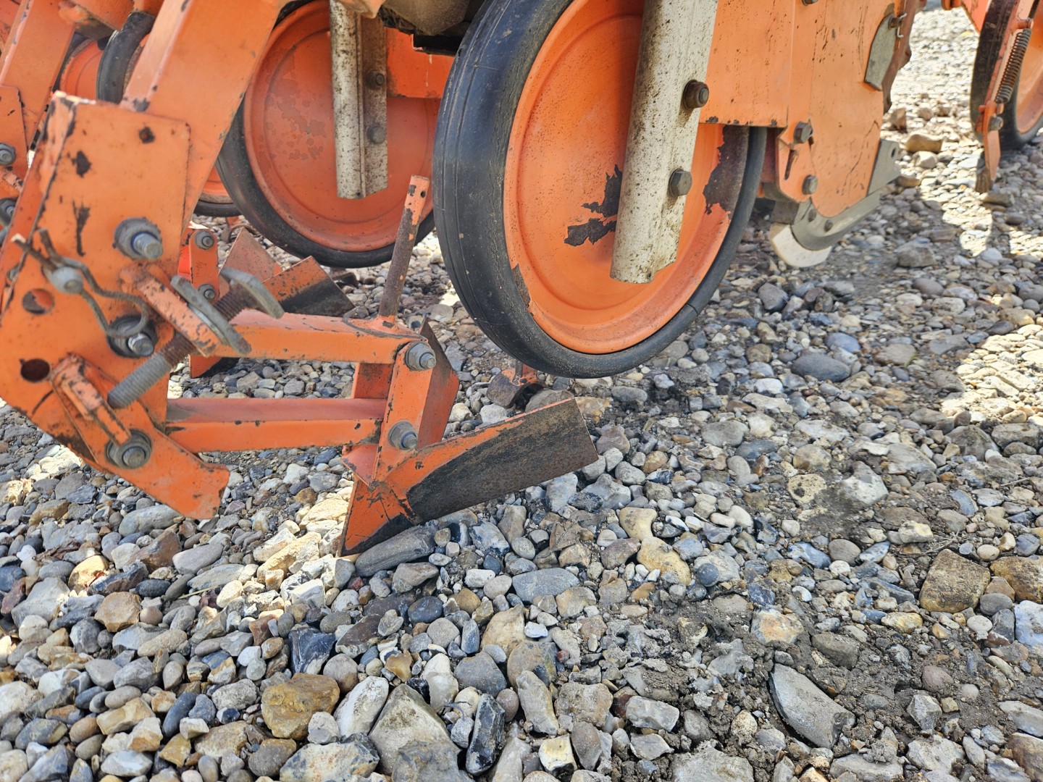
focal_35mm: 23
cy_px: 391
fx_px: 693
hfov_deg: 73.9
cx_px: 522
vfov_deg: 58.9
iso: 25
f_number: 1.8
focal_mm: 5.4
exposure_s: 1/209
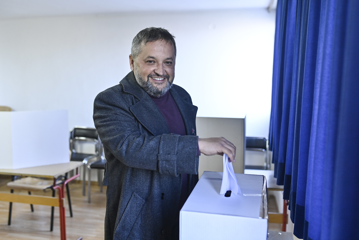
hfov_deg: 54.4
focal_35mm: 35
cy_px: 120
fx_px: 349
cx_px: 180
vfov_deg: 37.9
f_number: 2.8
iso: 1000
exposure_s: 1/160
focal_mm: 35
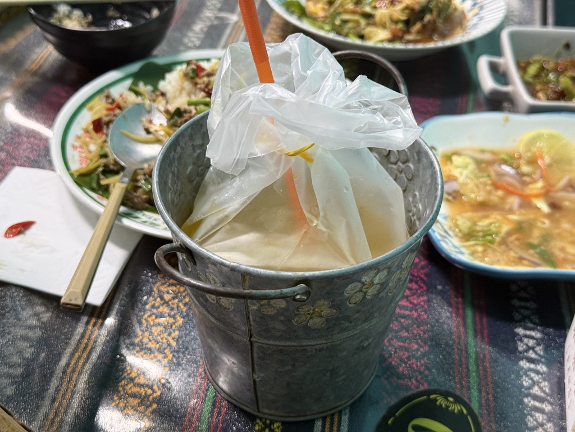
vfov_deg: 30.3
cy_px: 216
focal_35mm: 48
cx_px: 288
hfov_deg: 39.7
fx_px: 797
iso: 200
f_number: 1.78
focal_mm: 6.76
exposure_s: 1/33
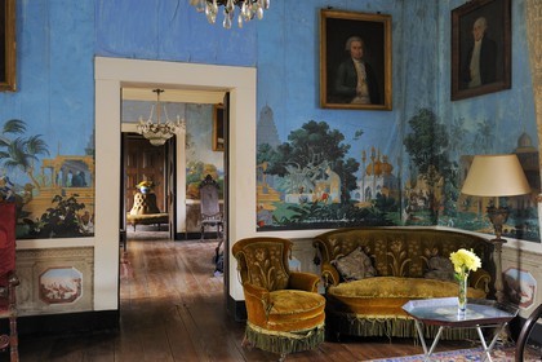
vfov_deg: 41.1
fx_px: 482
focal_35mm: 32
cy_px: 181
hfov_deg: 58.7
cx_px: 271
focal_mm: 32
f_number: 5.6
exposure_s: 1/15
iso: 800
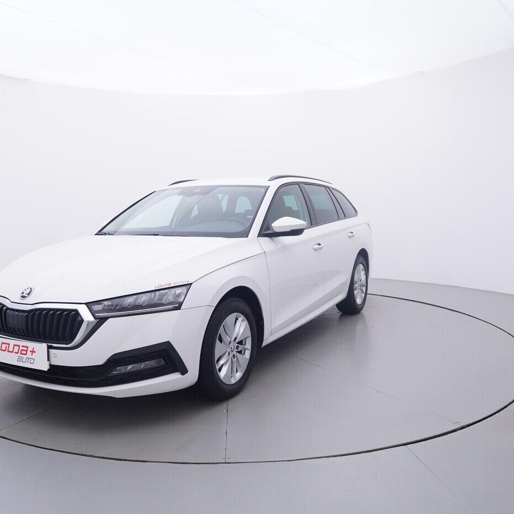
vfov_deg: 54.6
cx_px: 230
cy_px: 264
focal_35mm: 30
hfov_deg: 54.5
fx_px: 498
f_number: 5
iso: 200
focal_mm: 15
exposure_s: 1/80
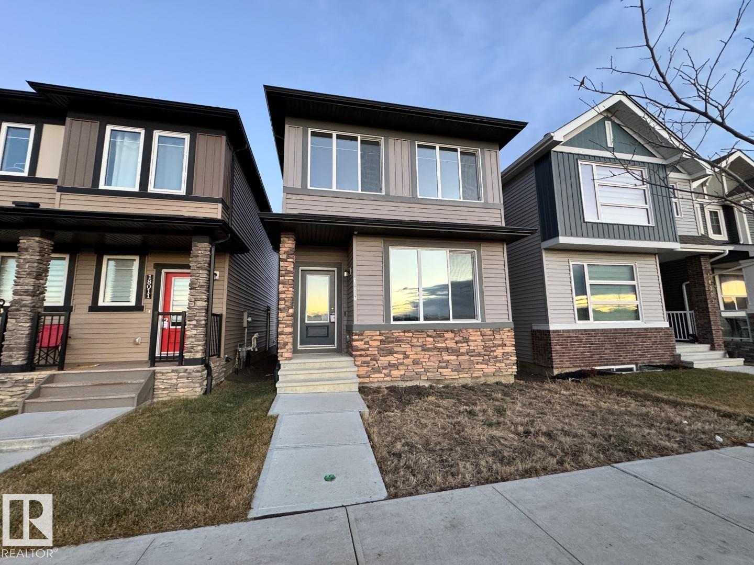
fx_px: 305
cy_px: 282
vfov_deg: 85.7
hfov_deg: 102.1
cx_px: 377
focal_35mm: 14
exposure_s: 1/63
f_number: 2.2
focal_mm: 2.22
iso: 320
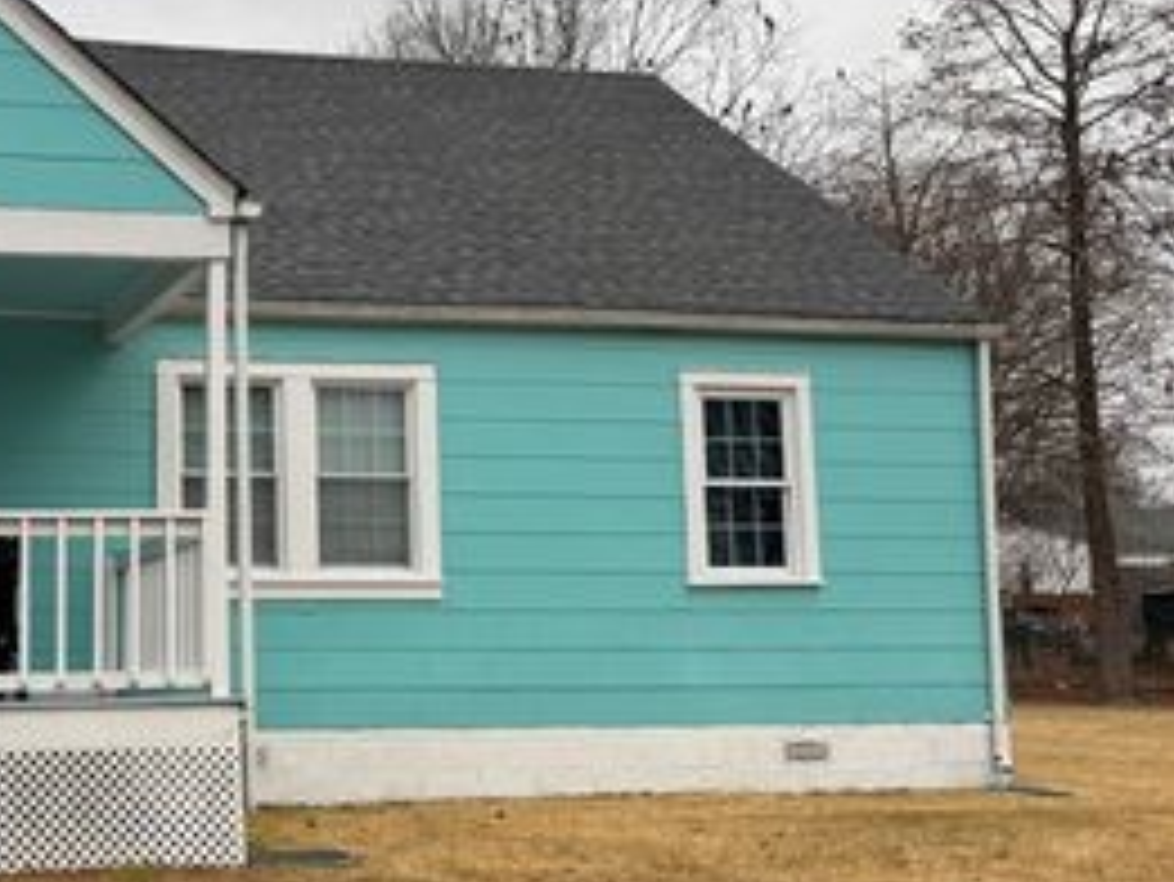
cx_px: 54
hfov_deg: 37.6
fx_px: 1561
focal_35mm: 46
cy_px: 488
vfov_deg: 31.5
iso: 80
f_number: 1.78
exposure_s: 1/888
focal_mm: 6.76
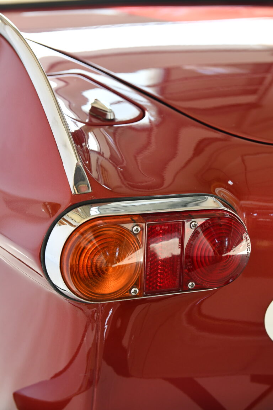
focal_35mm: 75
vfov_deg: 27.0
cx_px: 136
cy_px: 205
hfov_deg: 18.2
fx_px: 853
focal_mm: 50
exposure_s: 1/125
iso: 800
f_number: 5.6
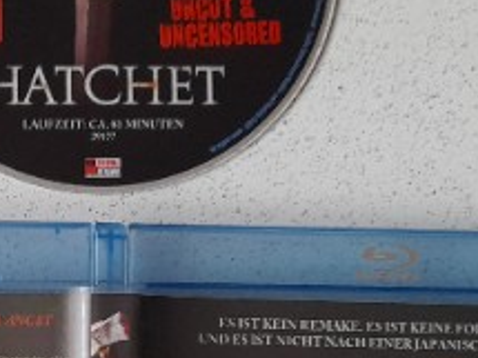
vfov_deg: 15.6
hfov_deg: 20.2
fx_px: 1283
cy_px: 338
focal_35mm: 93
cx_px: -36
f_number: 2
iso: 250
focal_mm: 4.6
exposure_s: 1/50
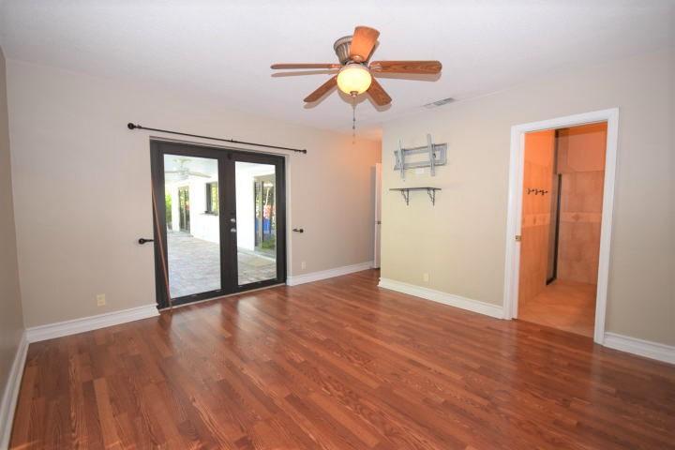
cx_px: 338
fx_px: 281
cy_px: 225
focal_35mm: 15
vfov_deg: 77.3
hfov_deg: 100.4
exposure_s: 1/80
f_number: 4.5
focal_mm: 10
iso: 800
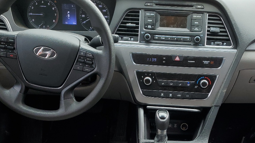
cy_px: 129
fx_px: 338
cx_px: 160
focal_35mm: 50
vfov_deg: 23.3
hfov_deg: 41.0
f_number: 1.5
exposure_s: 1/227
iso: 50
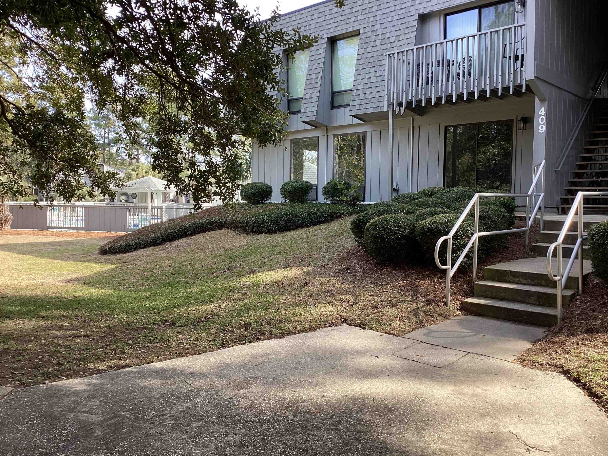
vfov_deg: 45.4
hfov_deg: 58.4
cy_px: 228
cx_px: 304
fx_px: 544
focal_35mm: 31
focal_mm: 3.3
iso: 25
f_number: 2.4
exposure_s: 1/120
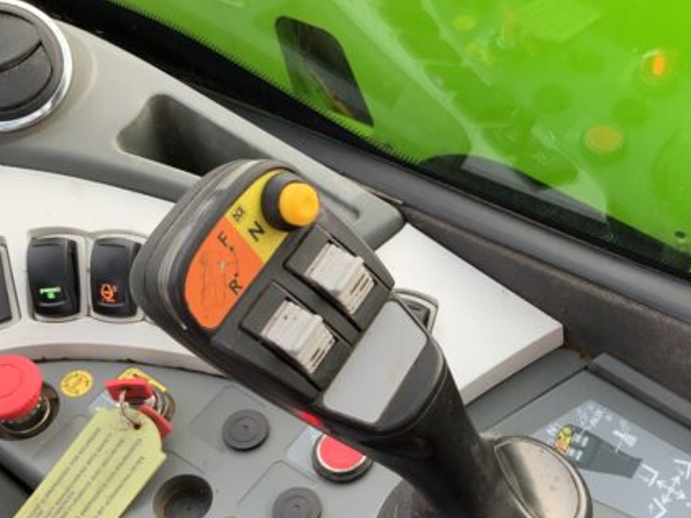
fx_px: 878
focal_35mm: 44
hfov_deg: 42.1
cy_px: 377
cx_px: 491
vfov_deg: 32.3
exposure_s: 1/122
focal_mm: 3
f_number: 1.8
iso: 64
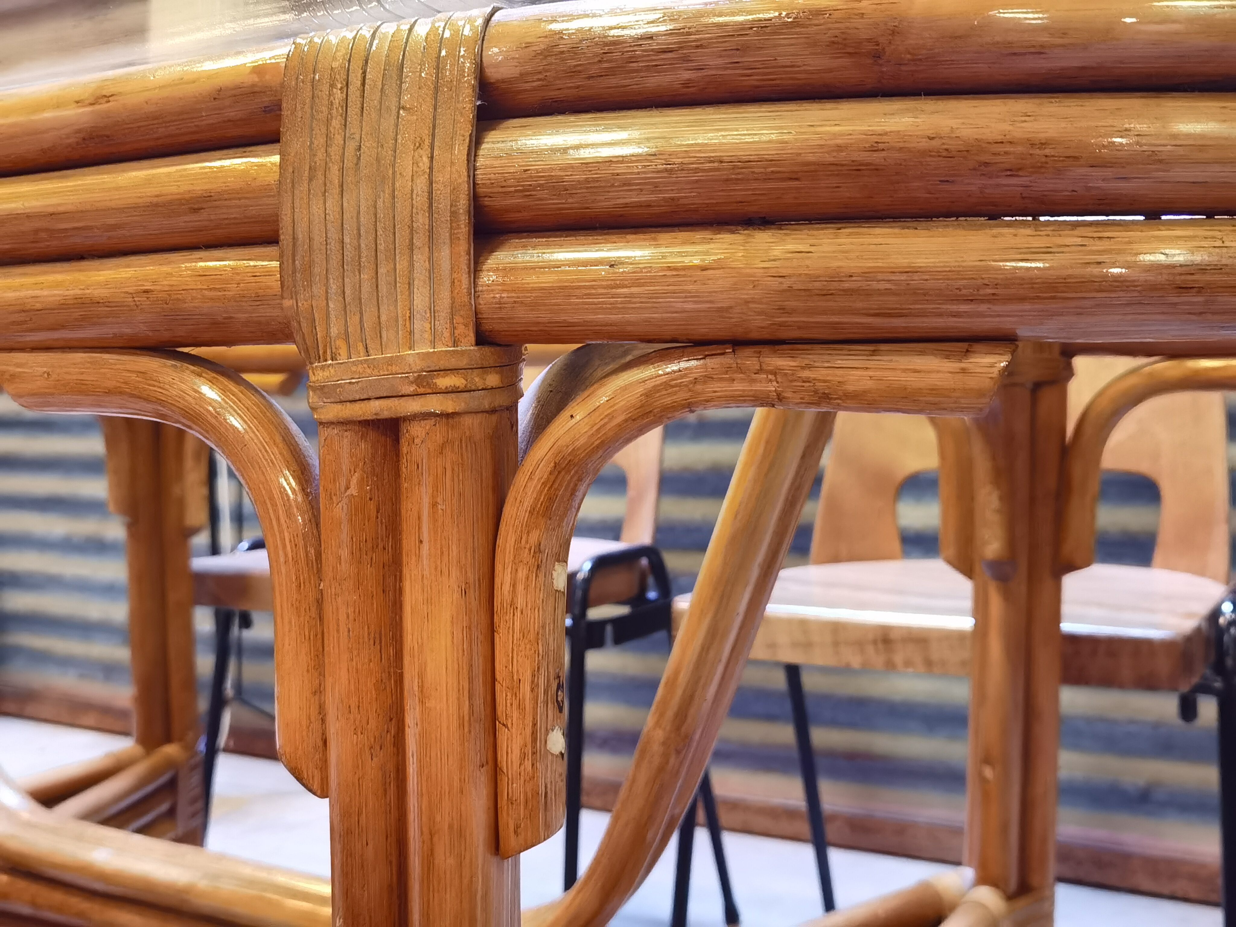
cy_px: 464
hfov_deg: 46.8
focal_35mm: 40
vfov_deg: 36.0
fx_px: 1428
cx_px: 618
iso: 640
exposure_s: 1/25
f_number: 1.9
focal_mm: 6.71
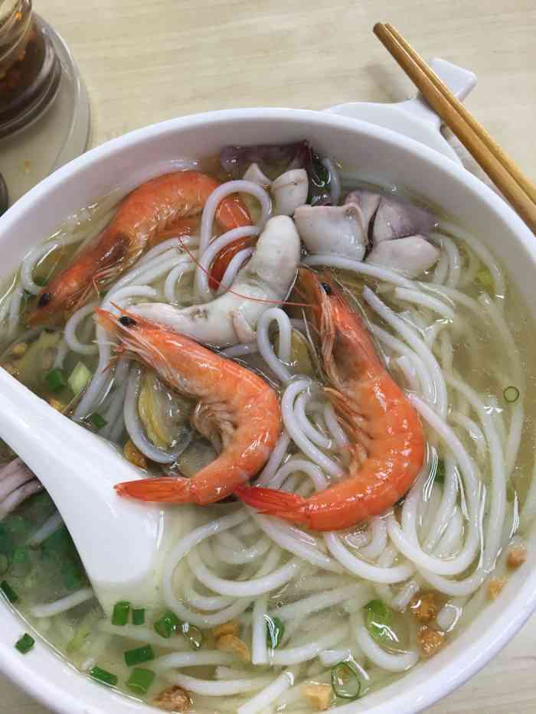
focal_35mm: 29
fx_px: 599
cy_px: 357
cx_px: 268
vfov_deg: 61.7
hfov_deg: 48.2
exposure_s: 1/33
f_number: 2.2
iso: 50
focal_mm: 4.15
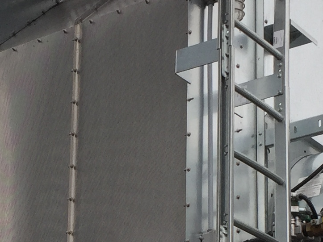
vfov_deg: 11.1
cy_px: 301
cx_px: 50
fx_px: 1222
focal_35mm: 131
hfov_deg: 14.9
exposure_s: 1/350
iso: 32
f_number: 2.2
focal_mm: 4.15
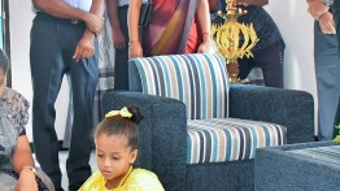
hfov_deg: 29.0
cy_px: 94
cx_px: 91
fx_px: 649
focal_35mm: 72
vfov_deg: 16.7
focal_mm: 20
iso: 2500
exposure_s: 1/250
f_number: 7.1
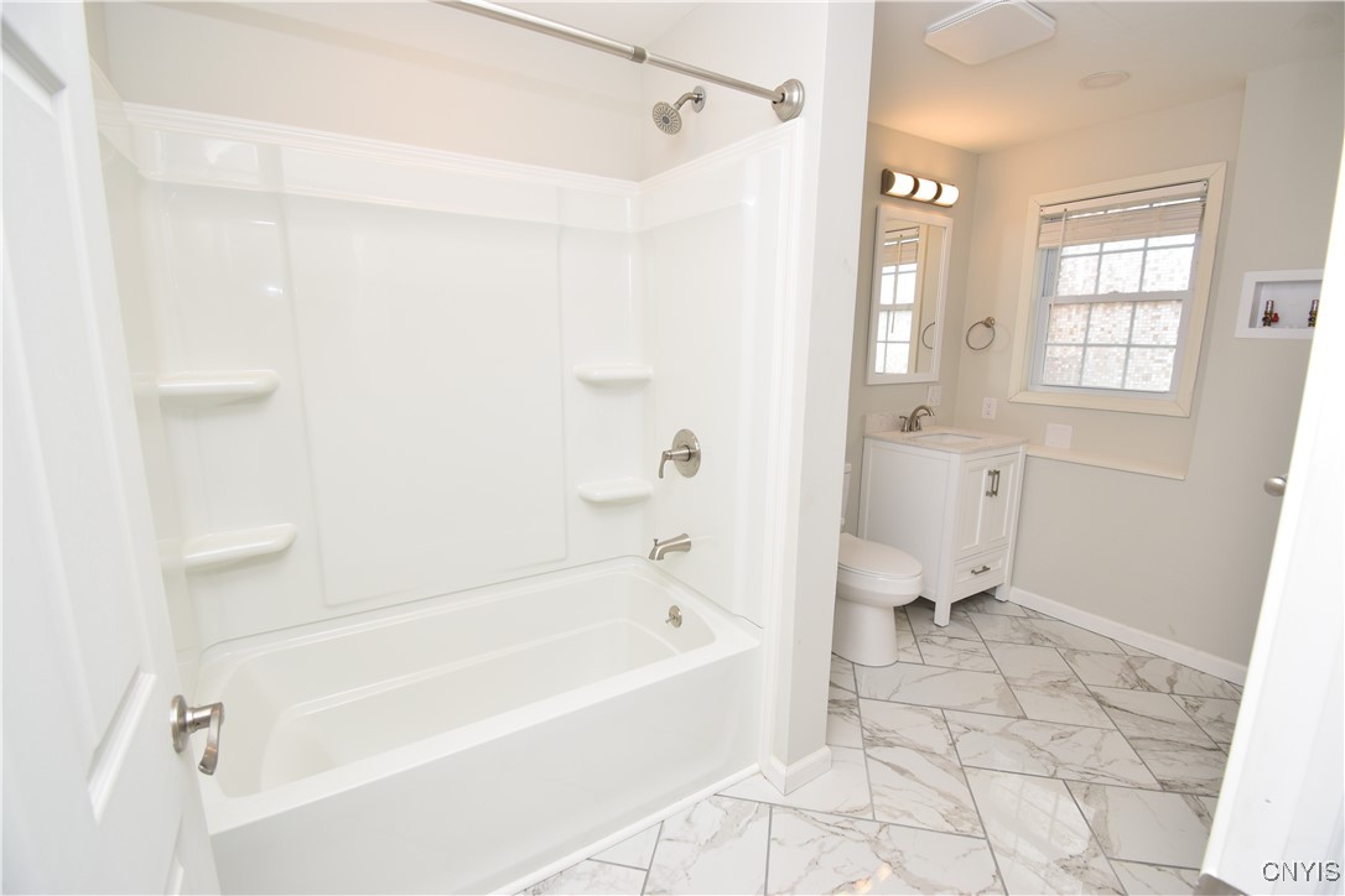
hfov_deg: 100.4
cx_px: 672
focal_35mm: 15
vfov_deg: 77.3
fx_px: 560
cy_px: 448
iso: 320
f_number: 5.6
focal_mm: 10
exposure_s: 1/125
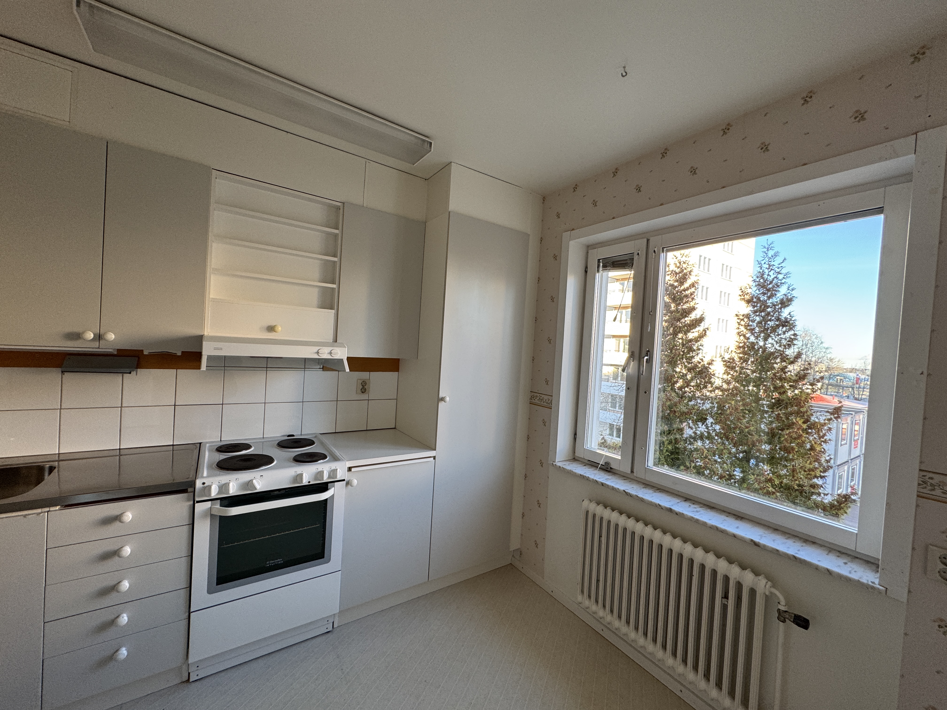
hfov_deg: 102.1
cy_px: 355
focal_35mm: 14
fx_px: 383
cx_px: 474
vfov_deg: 85.7
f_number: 2.2
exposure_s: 1/99
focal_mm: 2.22
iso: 100
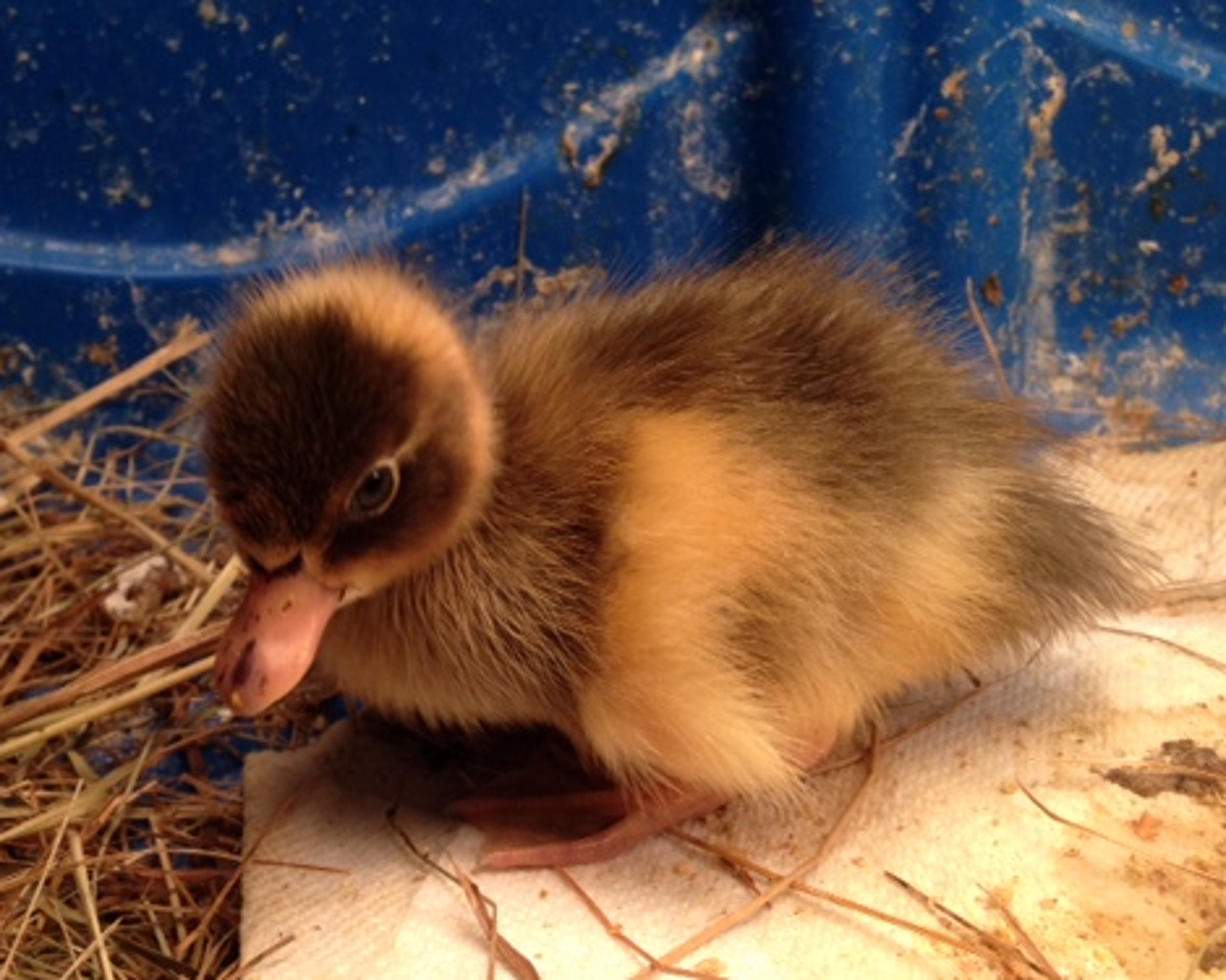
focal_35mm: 44
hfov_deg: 41.5
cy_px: 523
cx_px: 410
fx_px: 1596
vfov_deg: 34.1
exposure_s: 1/120
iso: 100
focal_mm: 4.12
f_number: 2.4
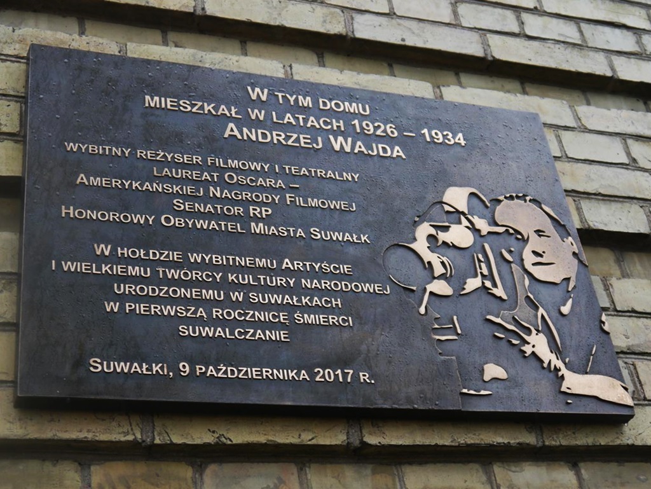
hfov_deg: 38.2
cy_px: 244
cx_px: 326
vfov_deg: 29.1
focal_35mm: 50
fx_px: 941
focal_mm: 25
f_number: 4.6
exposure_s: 1/60
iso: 200
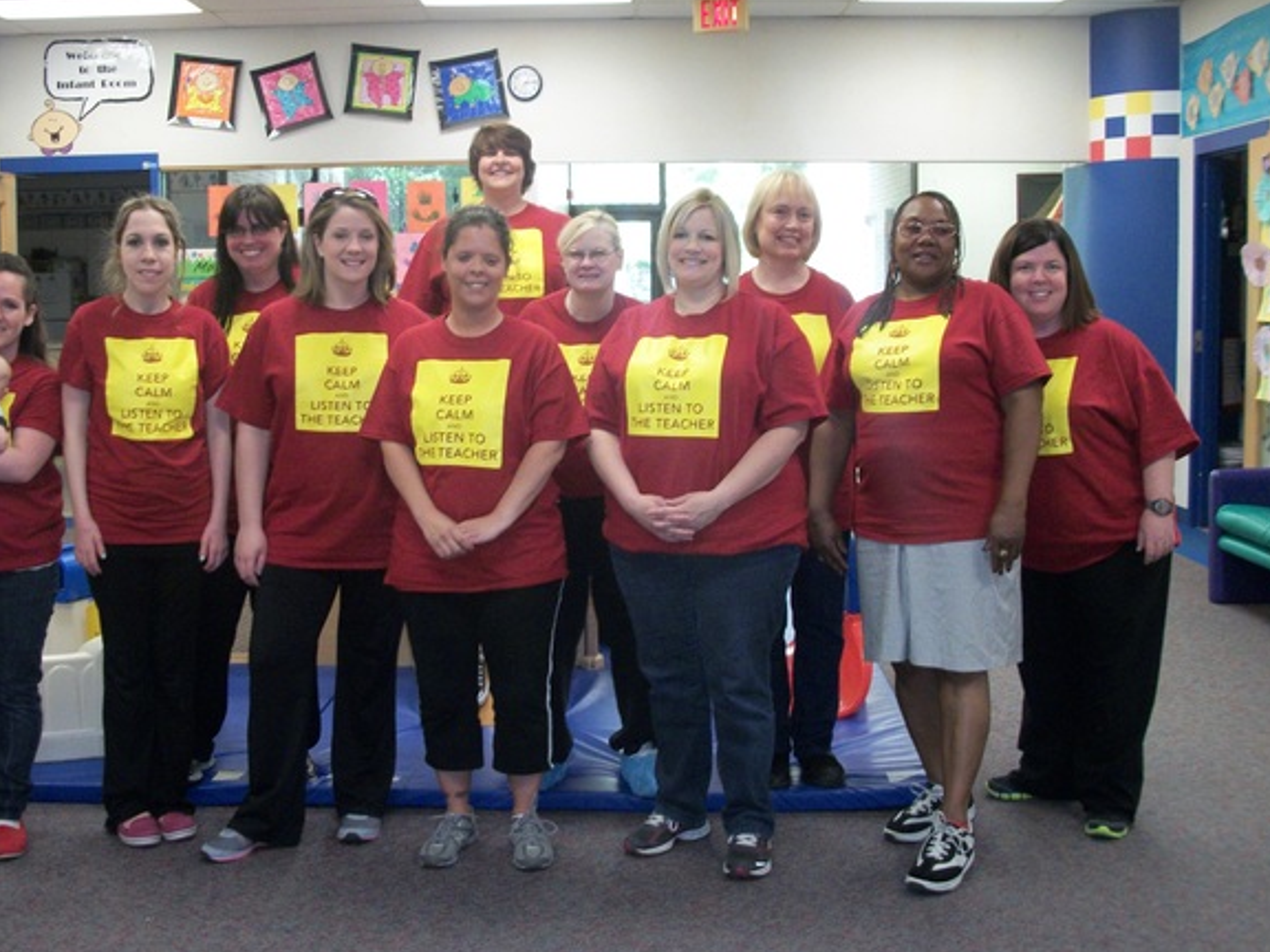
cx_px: 542
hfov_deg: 46.7
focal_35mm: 40
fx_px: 1468
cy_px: 425
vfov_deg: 35.9
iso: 160
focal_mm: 5.7
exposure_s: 1/30
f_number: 2.9
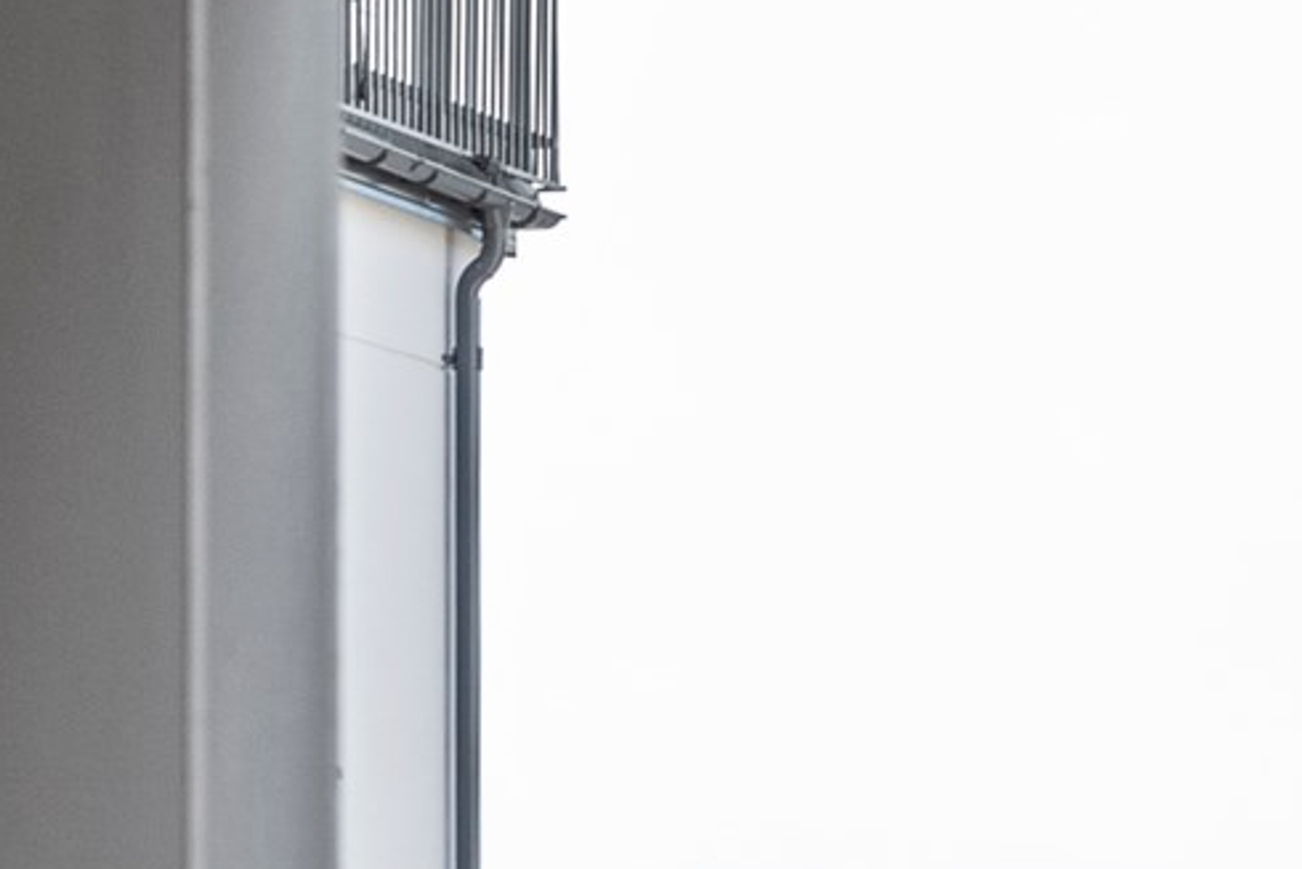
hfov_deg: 6.2
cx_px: 1212
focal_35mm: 330
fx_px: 11938
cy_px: 1945
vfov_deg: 4.1
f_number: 11
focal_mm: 50
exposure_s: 1/200
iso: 250
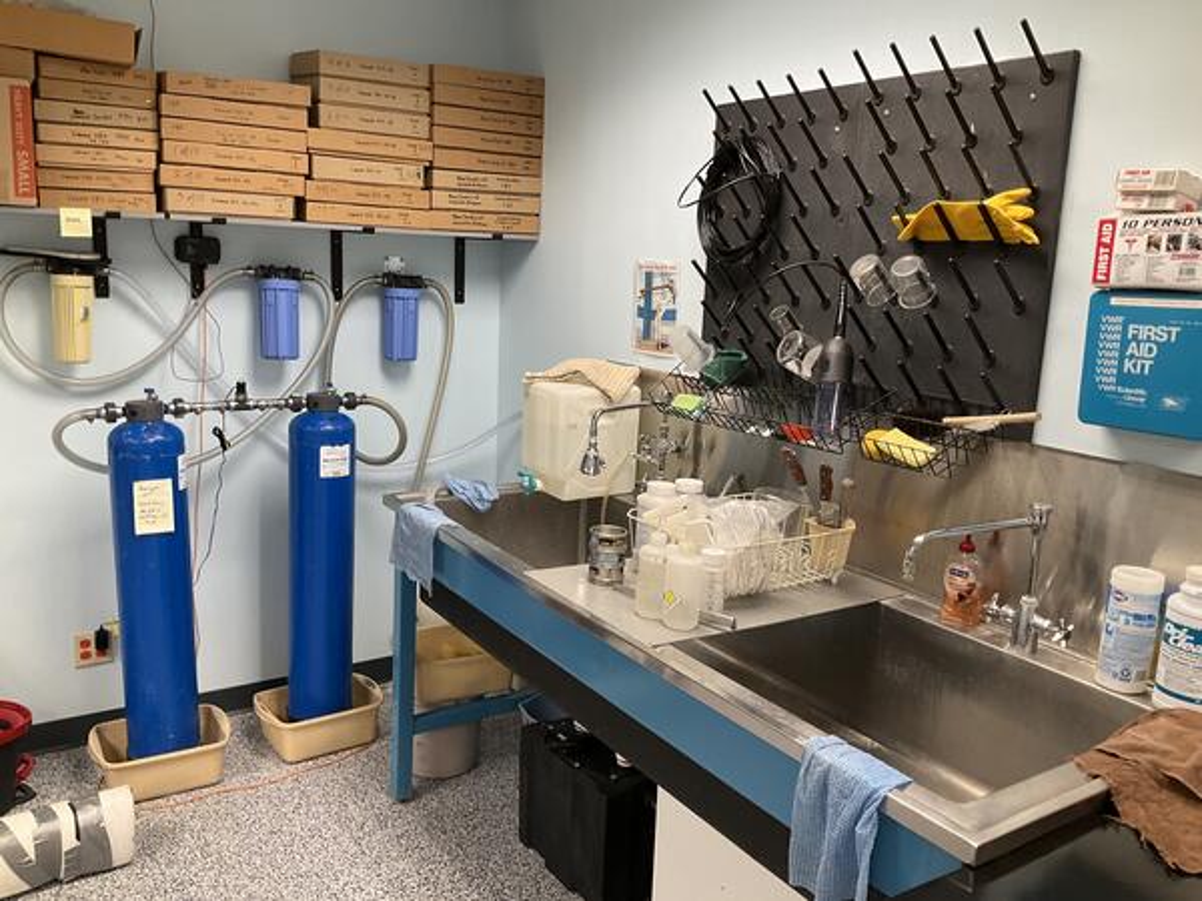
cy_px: 450
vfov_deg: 48.2
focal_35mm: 29
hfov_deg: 61.7
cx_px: 601
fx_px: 1007
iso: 80
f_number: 1.8
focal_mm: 3
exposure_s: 1/60
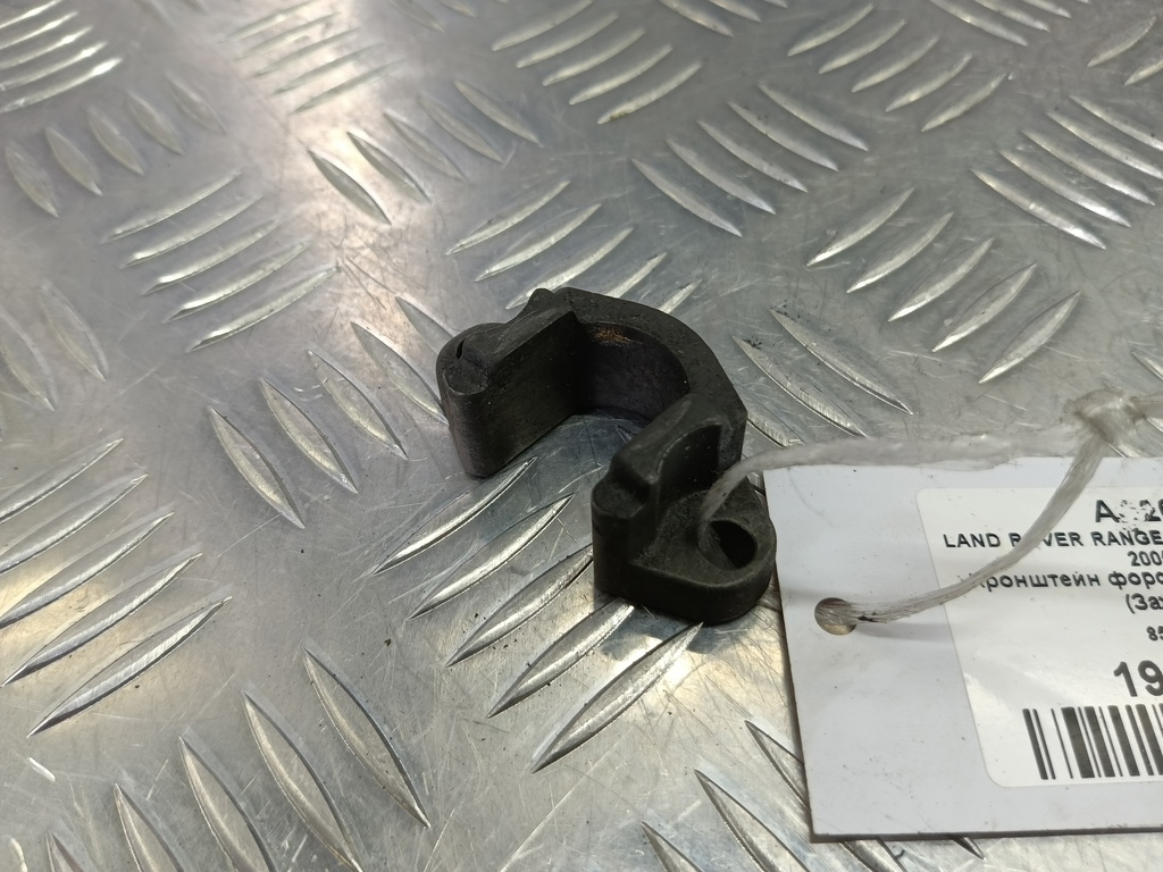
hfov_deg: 73.9
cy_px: 436
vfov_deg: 58.9
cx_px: 582
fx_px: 773
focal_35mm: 23
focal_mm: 4.11
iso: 111
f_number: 1.6
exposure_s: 1/50
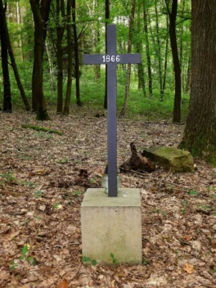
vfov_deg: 46.8
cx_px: 108
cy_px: 144
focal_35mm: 40
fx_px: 333
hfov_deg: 36.0
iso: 500
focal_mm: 7.1
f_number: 3.9
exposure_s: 1/30
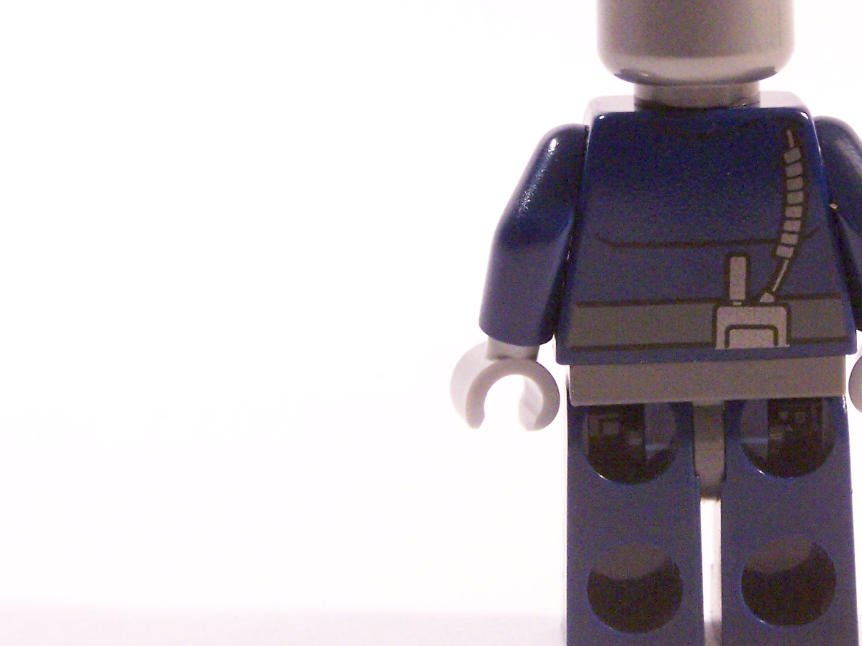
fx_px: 3038
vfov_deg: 12.1
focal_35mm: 122
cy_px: 239
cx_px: 732
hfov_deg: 16.0
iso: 400
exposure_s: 1/30
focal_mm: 11.1
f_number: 3.6
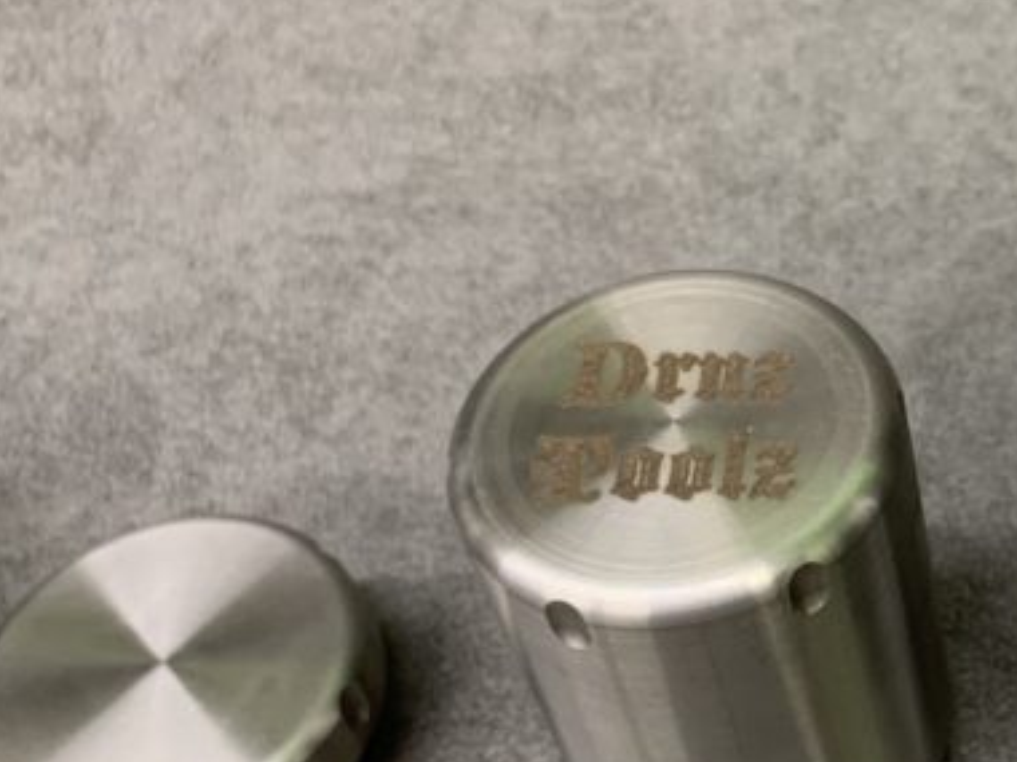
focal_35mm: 70
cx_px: 1226
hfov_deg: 25.0
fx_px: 2057
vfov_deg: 20.9
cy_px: 497
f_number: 1.8
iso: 80
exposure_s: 1/60
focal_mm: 4.25
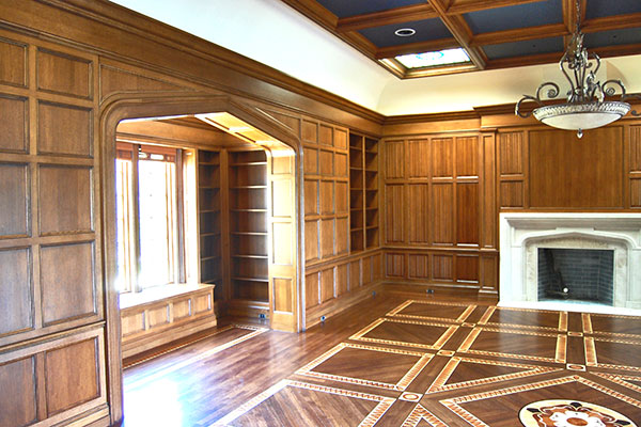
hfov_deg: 67.4
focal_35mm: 27
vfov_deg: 47.9
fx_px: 481
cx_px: 320
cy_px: 214
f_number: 3.5
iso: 800
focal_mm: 18
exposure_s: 1/13
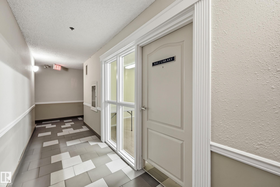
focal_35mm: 14
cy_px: 94
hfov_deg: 104.3
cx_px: 140
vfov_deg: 81.1
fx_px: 109
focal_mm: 14
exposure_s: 1/3.33
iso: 100
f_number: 8
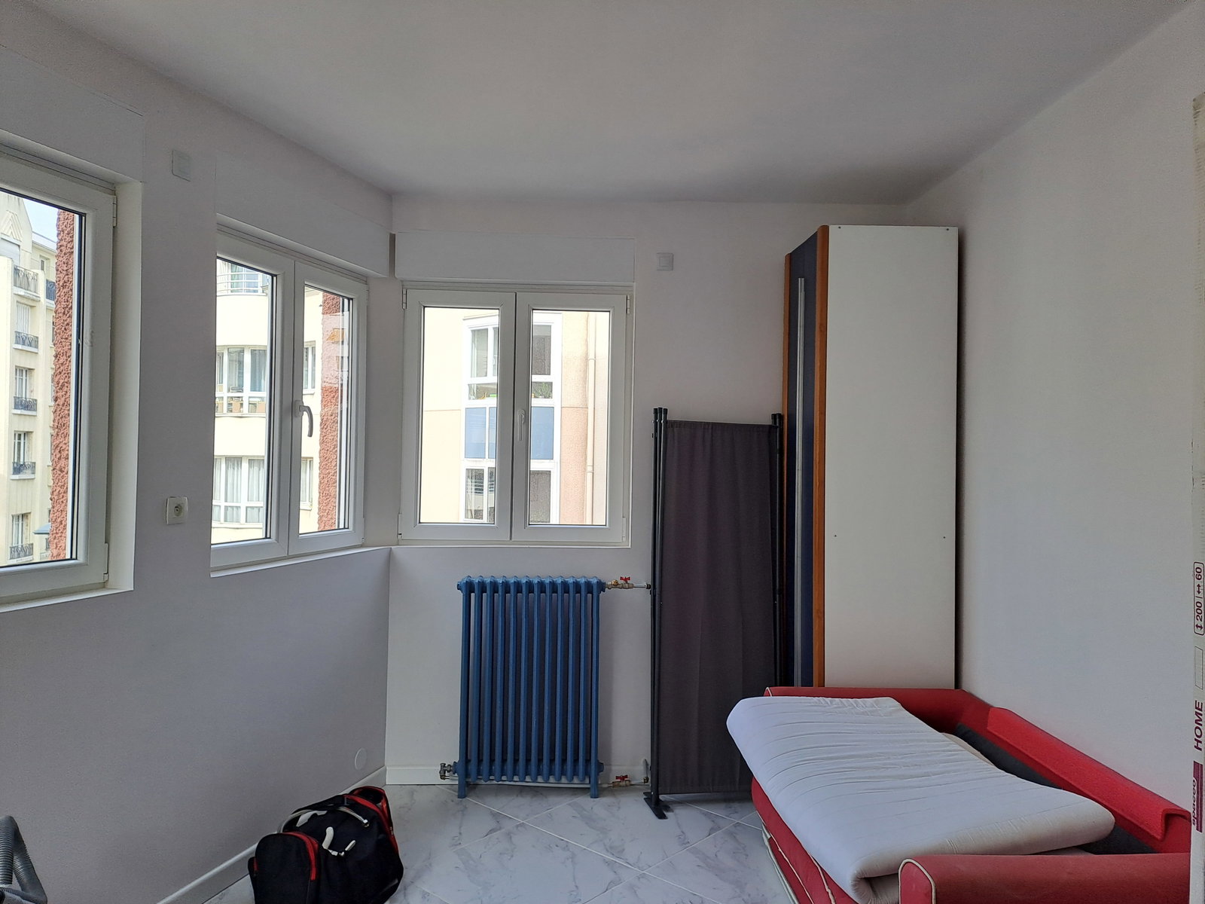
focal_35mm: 25
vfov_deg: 54.9
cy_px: 452
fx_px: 870
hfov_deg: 69.4
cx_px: 602
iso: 32
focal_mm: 4.65
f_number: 1.8
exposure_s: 1/291
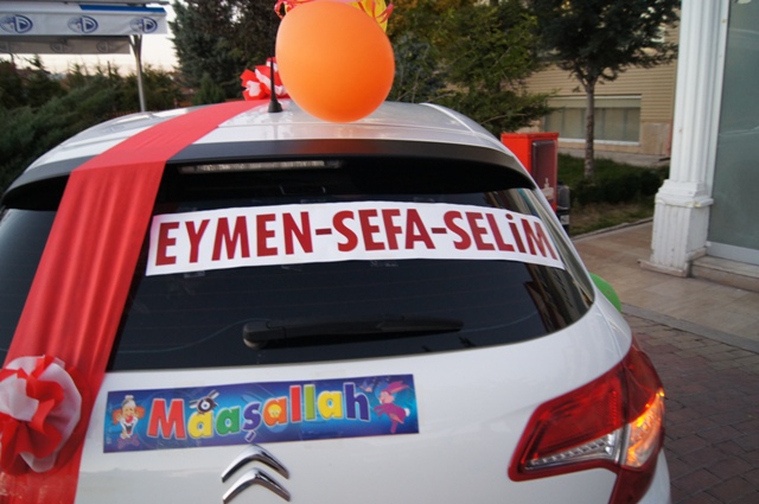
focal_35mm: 27
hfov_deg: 67.4
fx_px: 569
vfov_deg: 47.8
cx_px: 380
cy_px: 252
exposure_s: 1/30
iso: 800
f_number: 3.5
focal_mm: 18
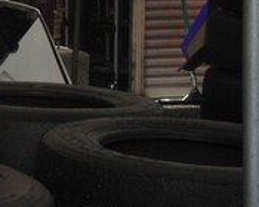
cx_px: -249
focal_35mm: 185
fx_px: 1418
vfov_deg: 8.3
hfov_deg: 9.8
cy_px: -55
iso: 1600
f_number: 27
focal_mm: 48
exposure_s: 1/250
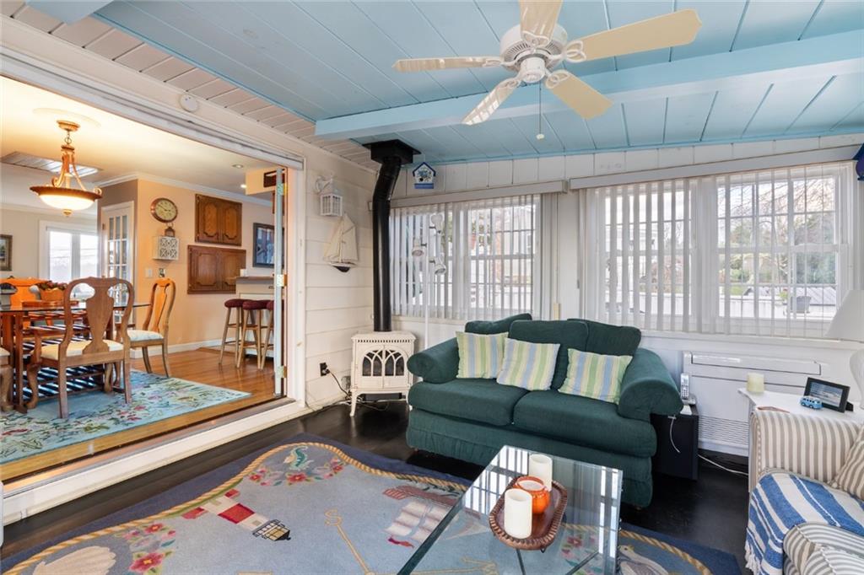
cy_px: 288
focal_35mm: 16
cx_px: 432
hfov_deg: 96.8
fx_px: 384
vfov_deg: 73.7
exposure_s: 1/4
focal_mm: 16
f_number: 11
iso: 800
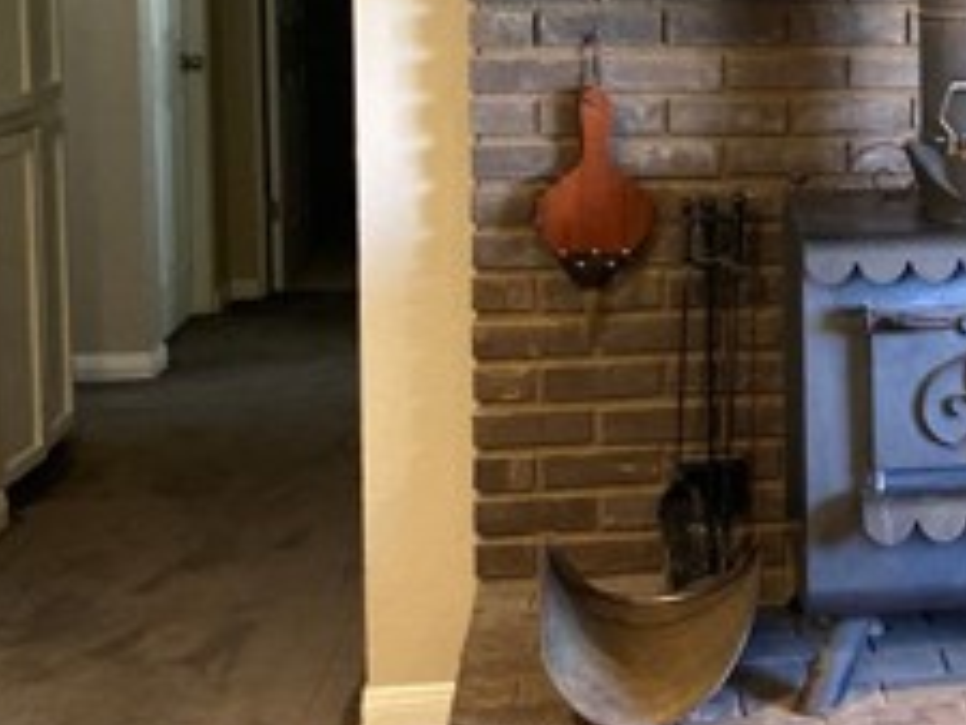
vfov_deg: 19.6
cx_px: 1065
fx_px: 2066
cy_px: 99
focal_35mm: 74
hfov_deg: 24.5
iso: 500
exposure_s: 1/40
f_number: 1.8
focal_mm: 4.25
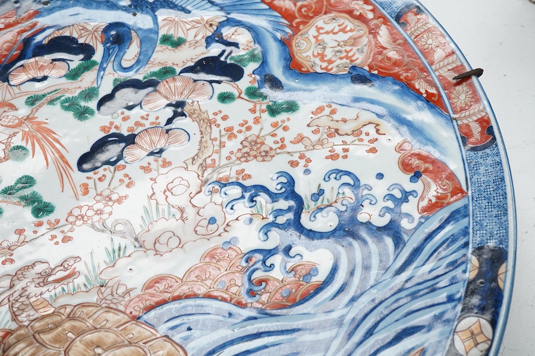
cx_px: 268
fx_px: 669
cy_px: 178
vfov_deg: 29.9
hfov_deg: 43.6
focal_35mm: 45
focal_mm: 30
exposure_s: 1/125
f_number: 8
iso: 800
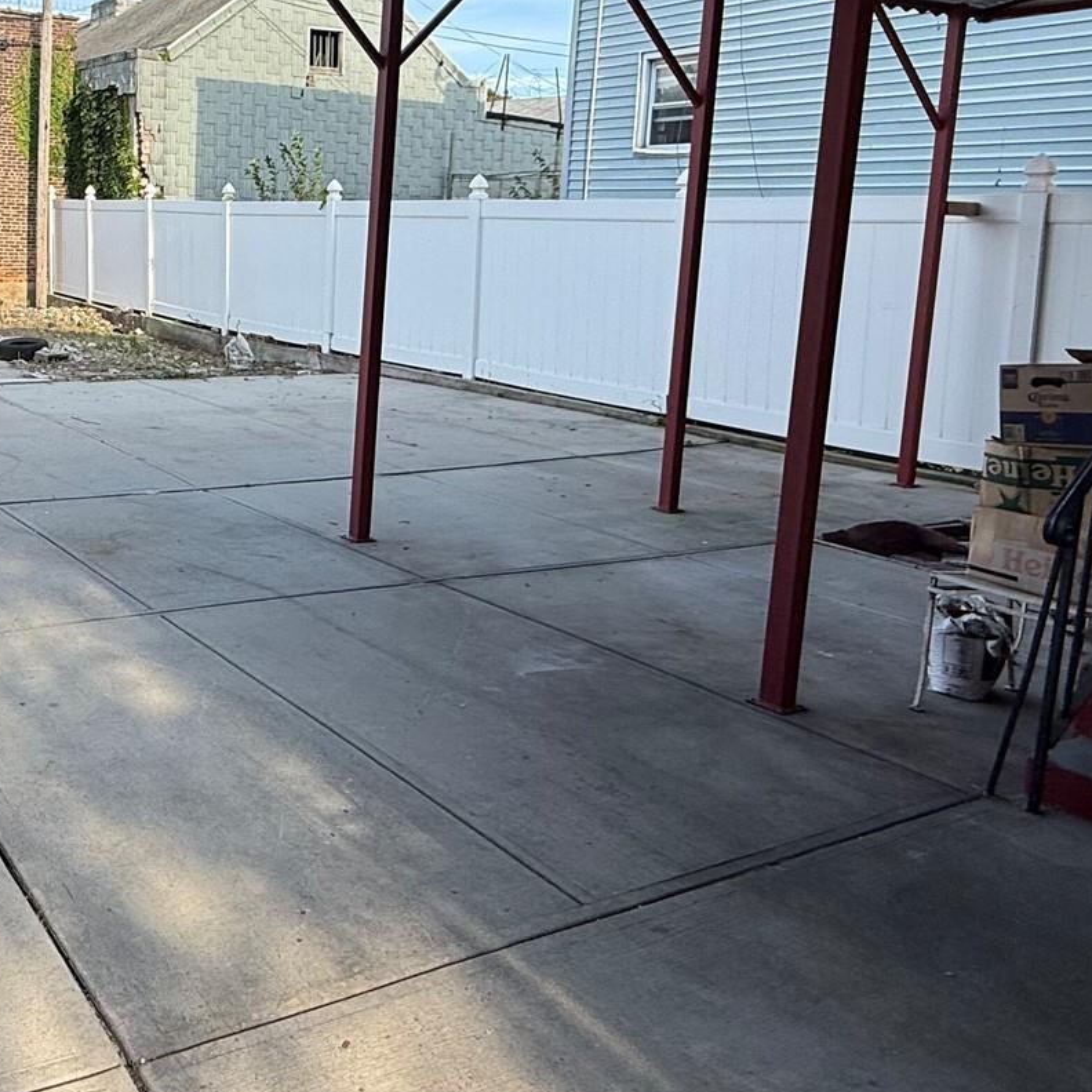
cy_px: 341
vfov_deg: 49.9
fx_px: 1142
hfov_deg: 47.1
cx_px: 156
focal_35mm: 32
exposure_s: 1/770
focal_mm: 2.22
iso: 50
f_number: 2.2
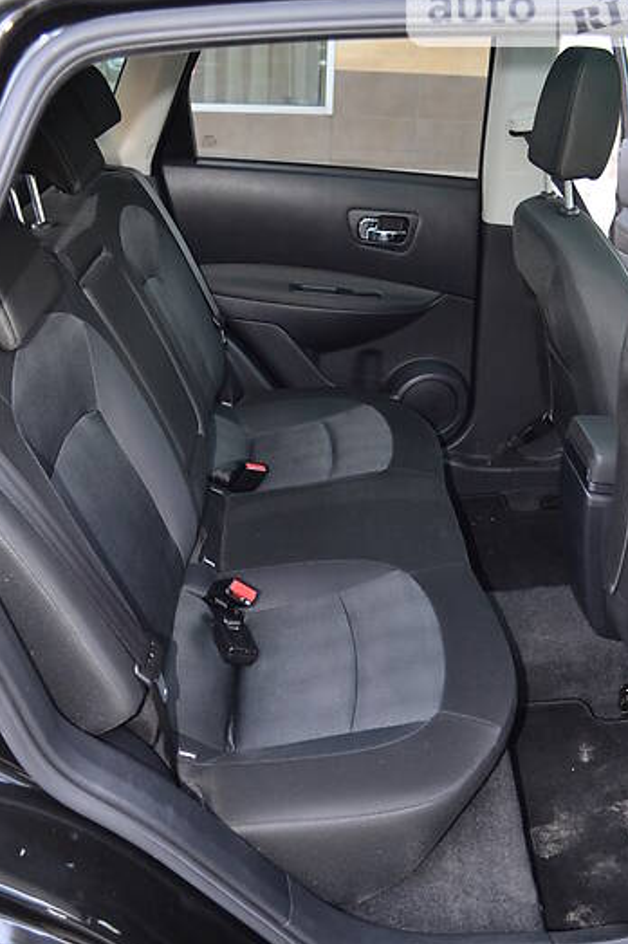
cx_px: 332
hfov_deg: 42.3
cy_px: 489
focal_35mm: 31
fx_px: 812
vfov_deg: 60.3
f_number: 3.5
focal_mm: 18
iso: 560
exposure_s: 1/60
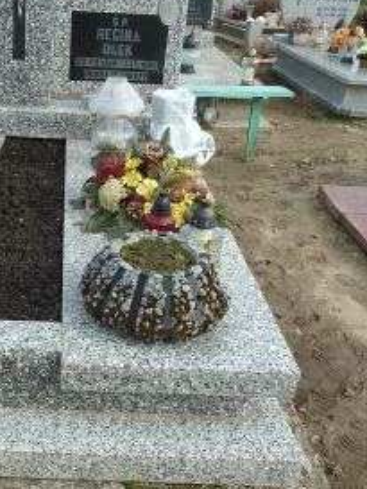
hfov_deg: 31.8
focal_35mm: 44
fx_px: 622
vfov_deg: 42.9
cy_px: 262
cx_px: 63
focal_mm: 4.1
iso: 80
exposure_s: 1/250
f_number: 4
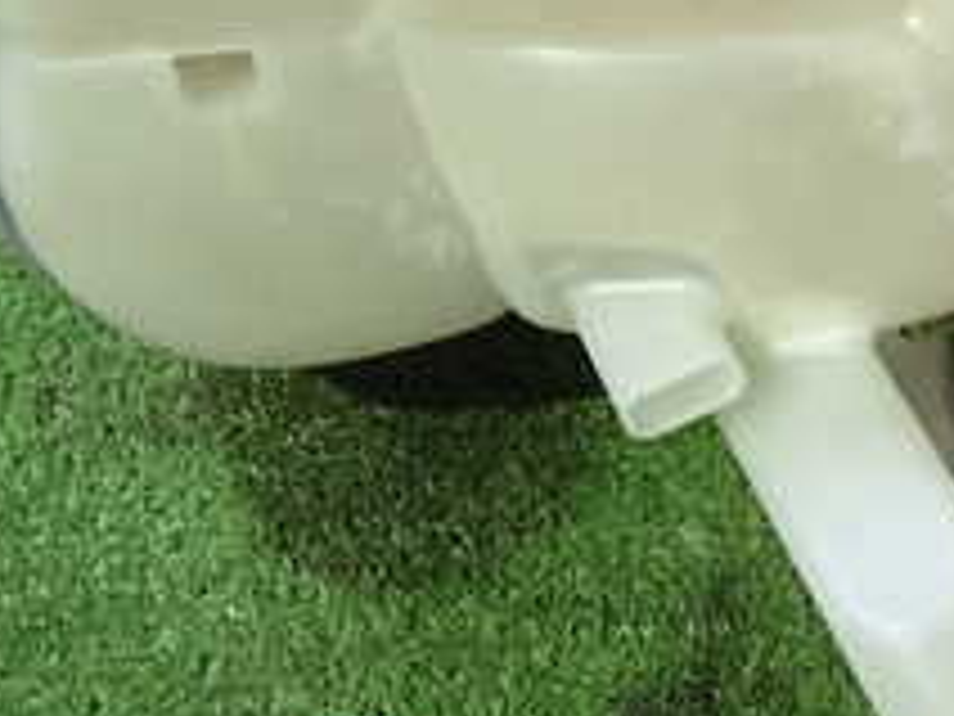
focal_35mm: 85
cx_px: 918
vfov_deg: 17.4
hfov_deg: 22.3
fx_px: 2343
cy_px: 311
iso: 400
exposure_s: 1/30
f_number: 2.3
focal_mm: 5.4
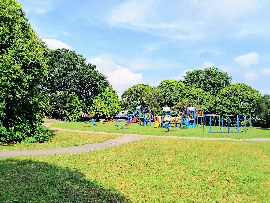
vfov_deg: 53.1
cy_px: 102
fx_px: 203
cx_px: 135
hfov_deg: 67.3
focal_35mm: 26
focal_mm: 3.96
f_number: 1.8
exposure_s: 1/1616
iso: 50
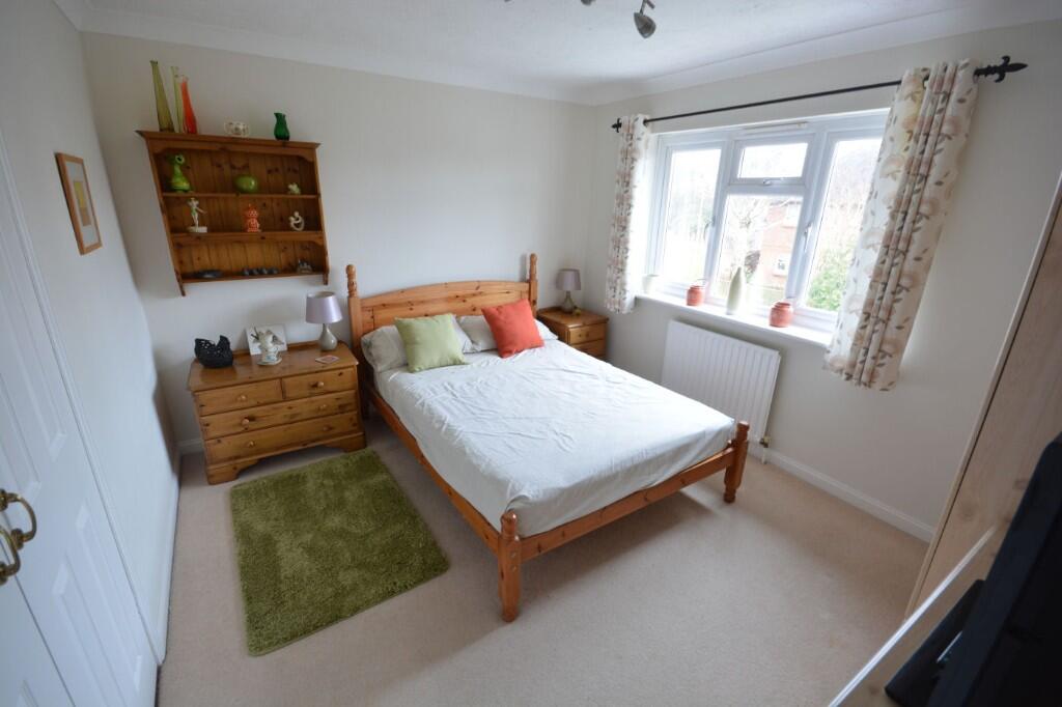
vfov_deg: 77.3
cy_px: 354
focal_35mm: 15
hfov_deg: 100.4
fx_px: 442
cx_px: 531
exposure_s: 1/8
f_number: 8
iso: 400
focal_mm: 10
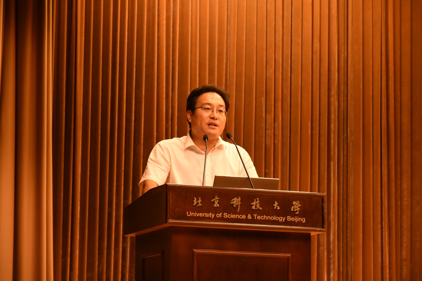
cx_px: 211
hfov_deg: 13.0
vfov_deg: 8.7
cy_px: 140
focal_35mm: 158
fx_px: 1846
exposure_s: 1/80
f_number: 5.6
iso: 1250
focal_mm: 105
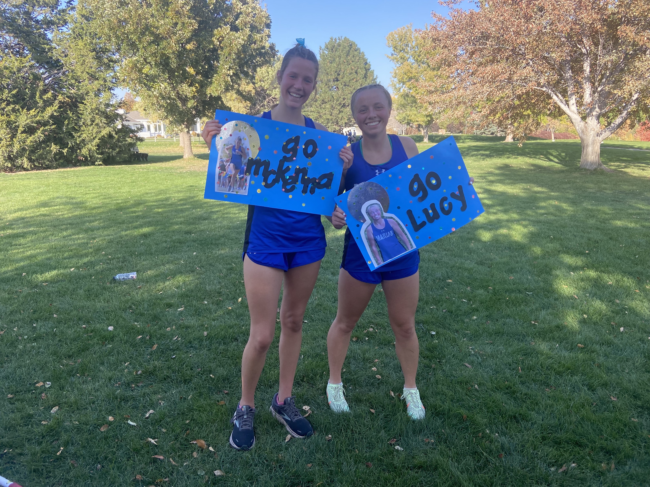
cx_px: 325
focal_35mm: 26
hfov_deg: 67.3
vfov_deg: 53.1
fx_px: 488
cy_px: 244
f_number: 1.8
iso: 32
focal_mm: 4.25
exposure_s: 1/927
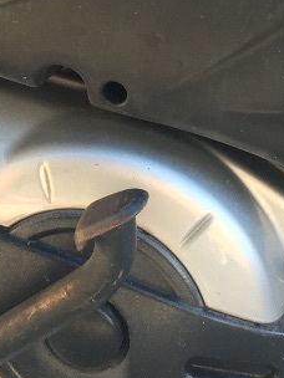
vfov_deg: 15.7
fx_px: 1335
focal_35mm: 122
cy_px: -47
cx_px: 51
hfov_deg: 12.1
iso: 40
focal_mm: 4.15
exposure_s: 1/100
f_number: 2.2
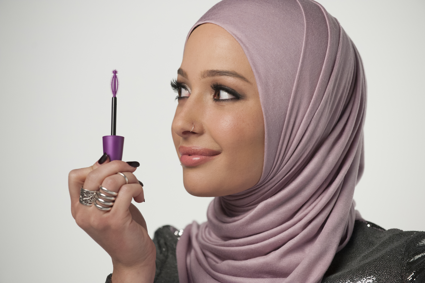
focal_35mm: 170
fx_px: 2006
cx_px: 212
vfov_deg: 8.1
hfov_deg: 12.1
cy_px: 142
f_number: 4.5
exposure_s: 1/320
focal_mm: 170
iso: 1600
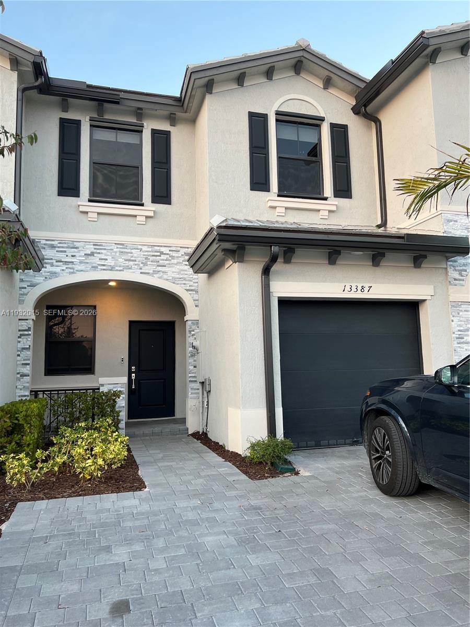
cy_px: 314
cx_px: 235
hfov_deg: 53.1
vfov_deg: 67.3
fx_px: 471
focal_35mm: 26
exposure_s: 1/121
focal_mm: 5.7
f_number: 1.5
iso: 64
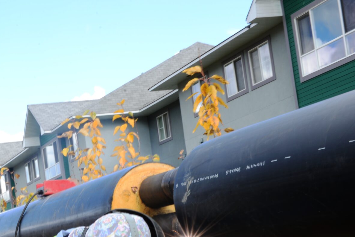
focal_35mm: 82
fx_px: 809
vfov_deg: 16.4
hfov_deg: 23.9
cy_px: 217
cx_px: 20
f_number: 20
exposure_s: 1/13
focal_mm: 38
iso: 160
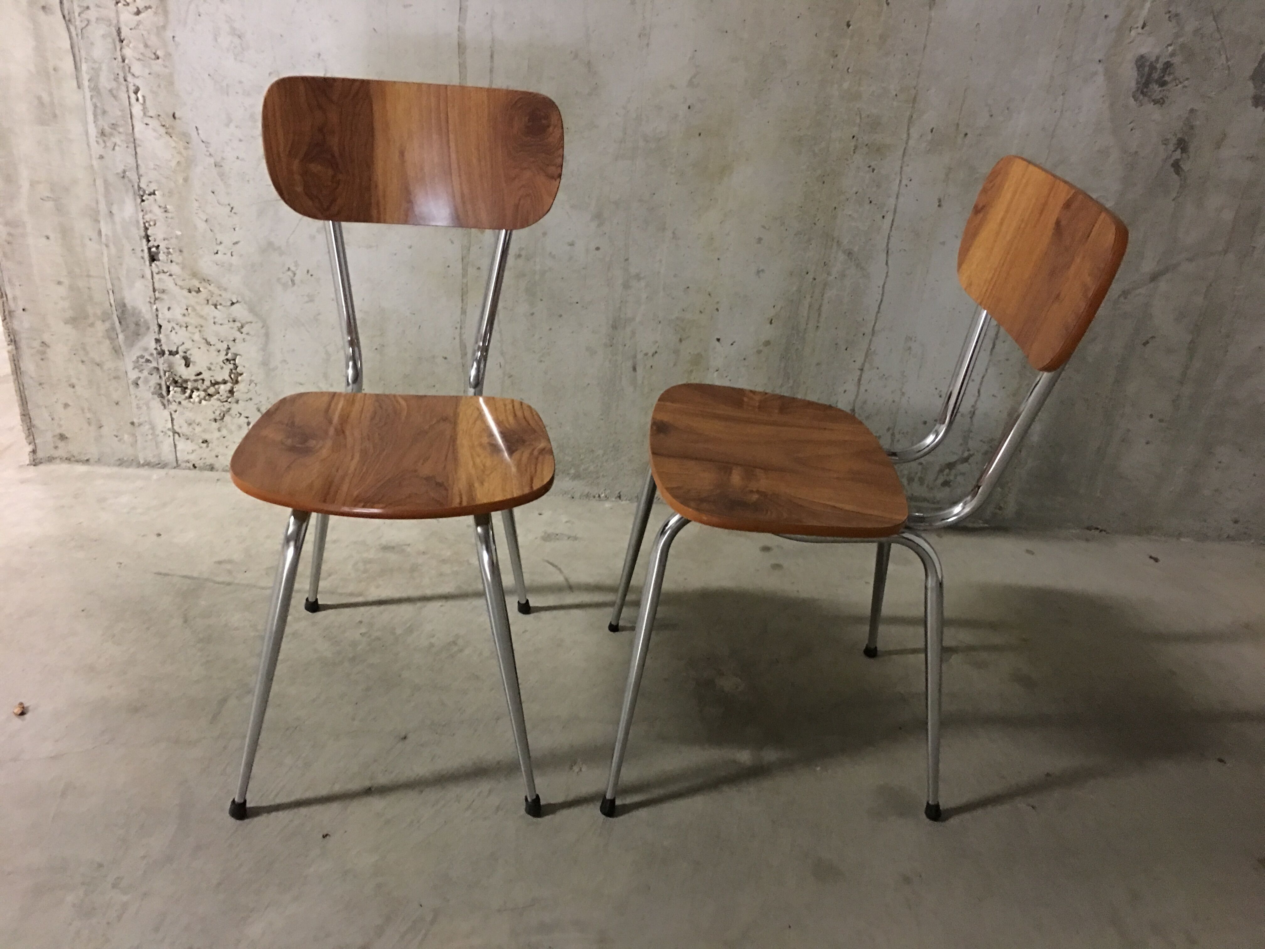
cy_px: 474
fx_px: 1060
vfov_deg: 48.2
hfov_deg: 61.7
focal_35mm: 29
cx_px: 632
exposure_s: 1/4
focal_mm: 4.15
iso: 125
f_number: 2.2
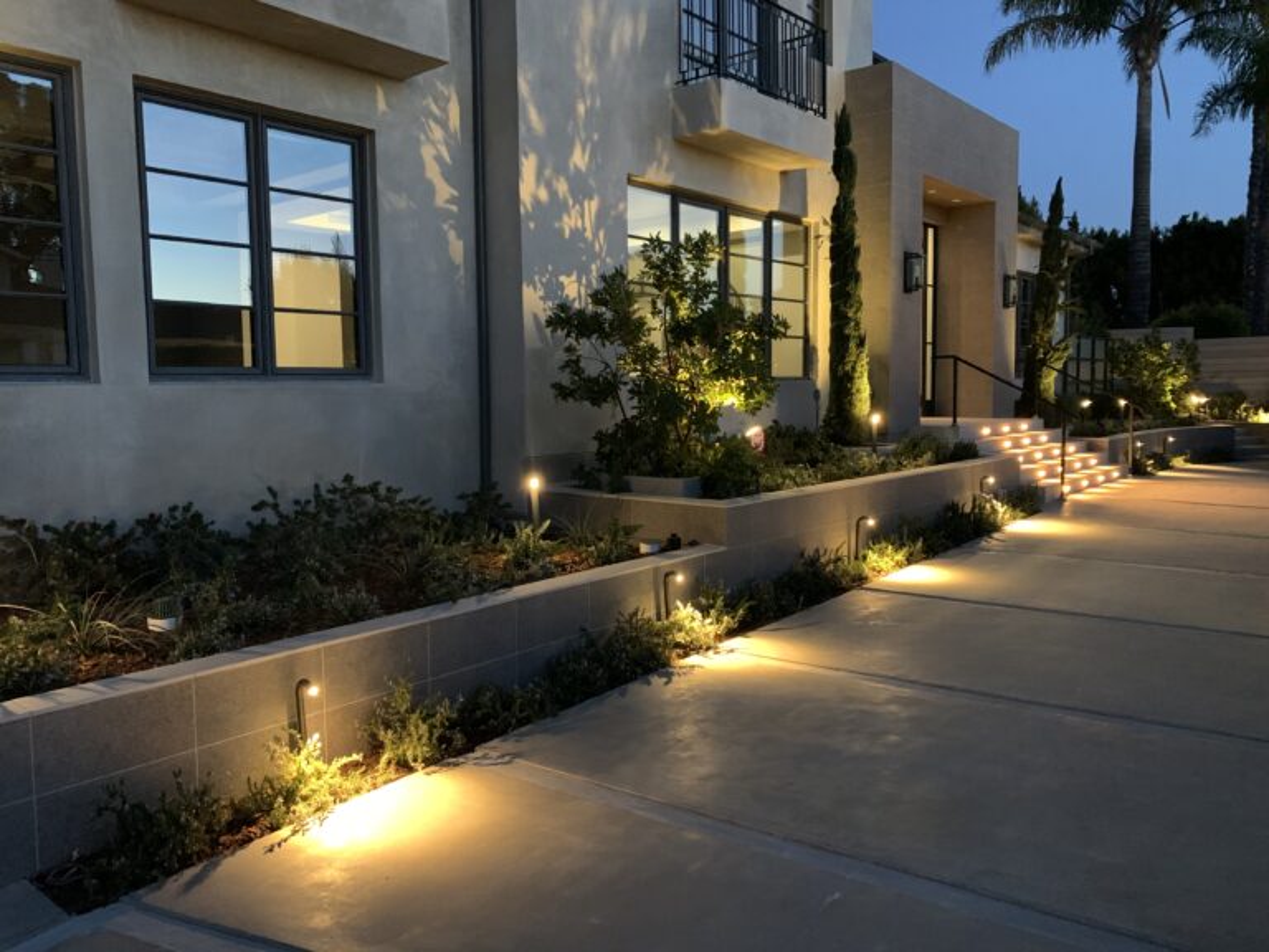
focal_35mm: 26
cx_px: 634
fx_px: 953
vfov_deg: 53.1
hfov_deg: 67.3
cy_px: 476
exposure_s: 1/24
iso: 640
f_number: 1.8
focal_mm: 4.25
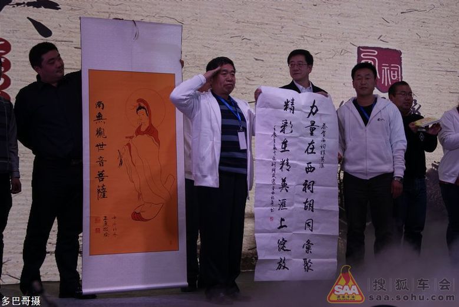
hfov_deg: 37.8
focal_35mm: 52
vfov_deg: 25.8
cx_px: 230
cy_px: 154
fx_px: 670
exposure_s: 1/60
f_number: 5.6
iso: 100
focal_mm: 35
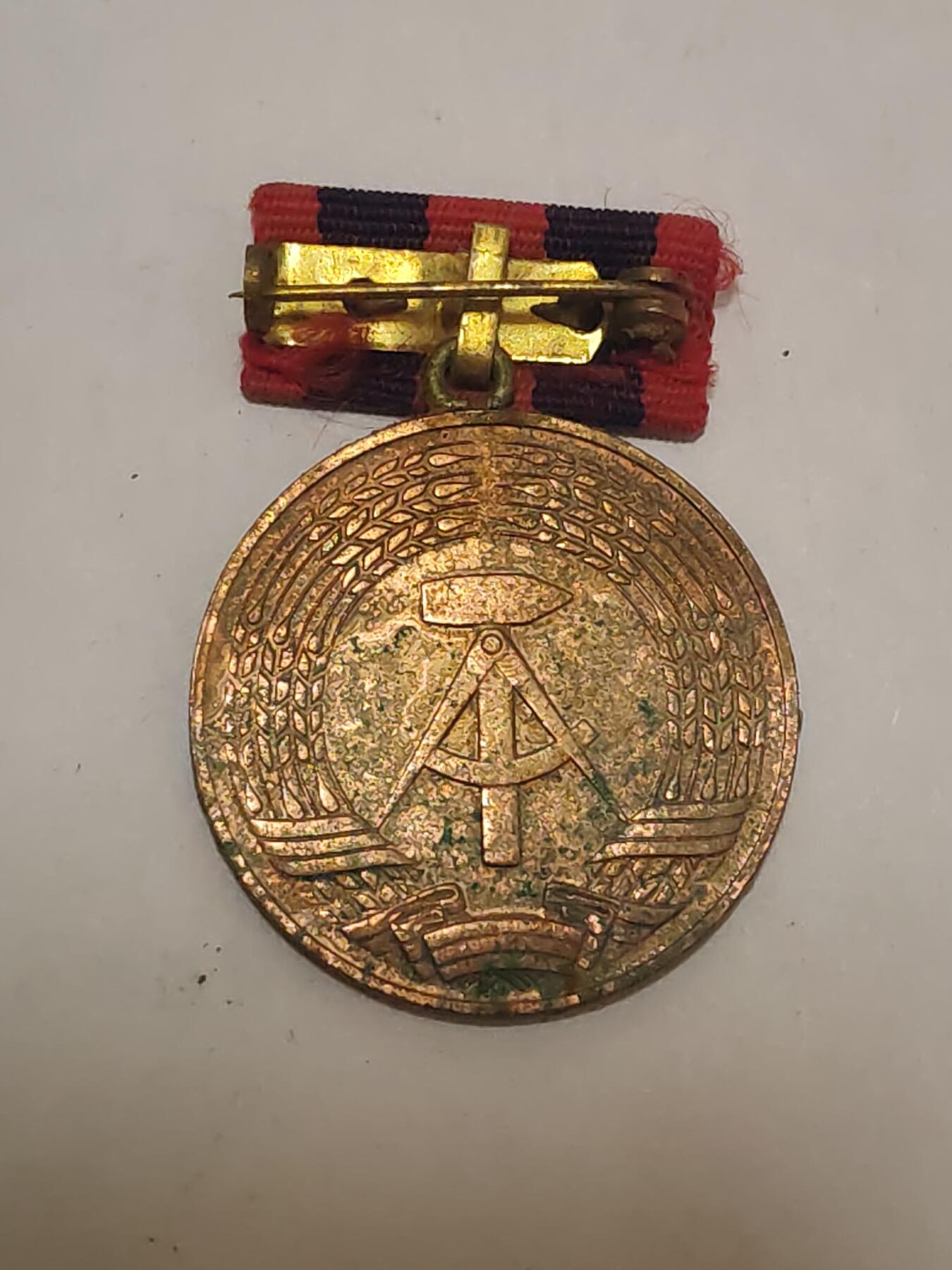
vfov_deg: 20.4
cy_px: 635
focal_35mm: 96
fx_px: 3520
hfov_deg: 15.4
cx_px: 476
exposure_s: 1/100
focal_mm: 5.52
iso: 800
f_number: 1.95
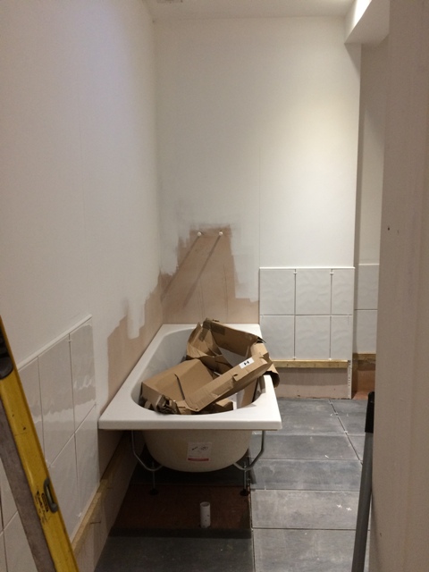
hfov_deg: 48.2
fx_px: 479
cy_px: 286
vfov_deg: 61.7
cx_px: 214
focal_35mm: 29
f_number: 2.2
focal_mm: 4.15
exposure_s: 1/33
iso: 160
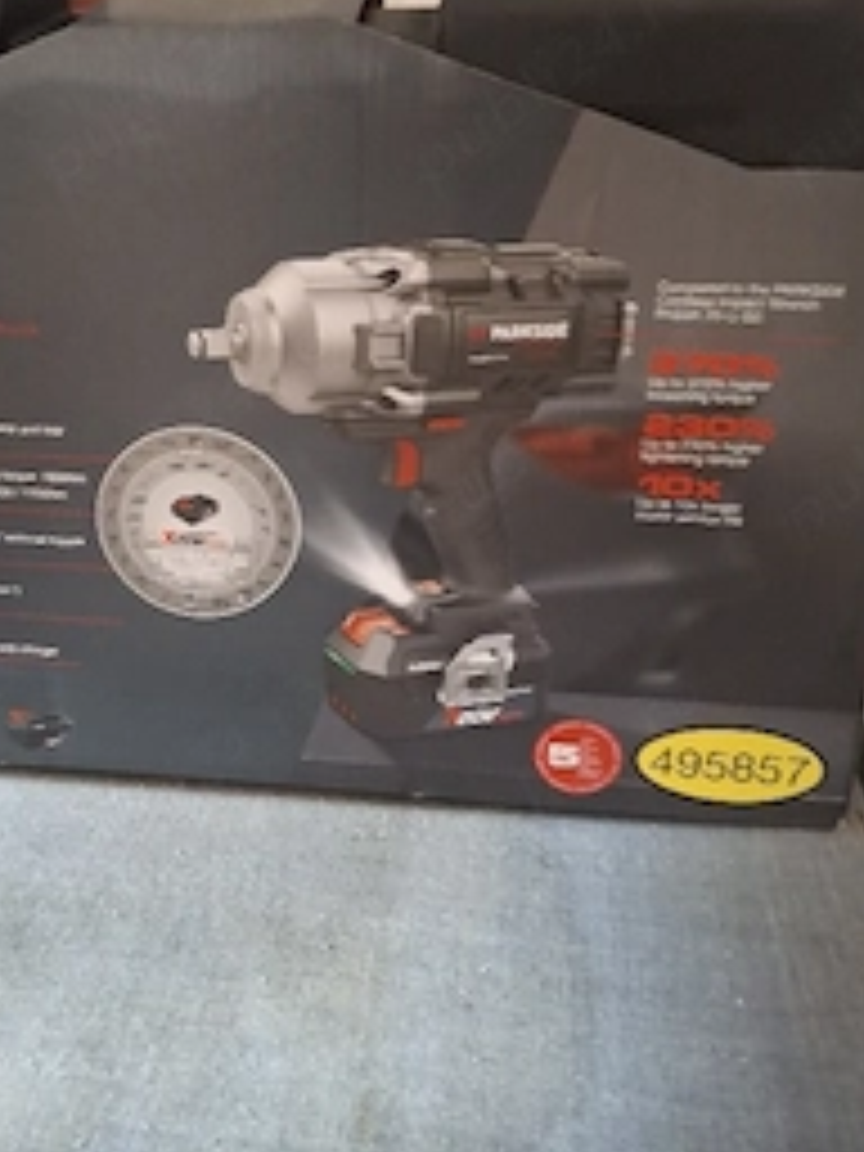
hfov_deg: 36.1
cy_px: 472
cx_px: 234
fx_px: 1298
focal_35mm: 39
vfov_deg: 47.6
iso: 1000
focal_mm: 4.69
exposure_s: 1/11
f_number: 1.8
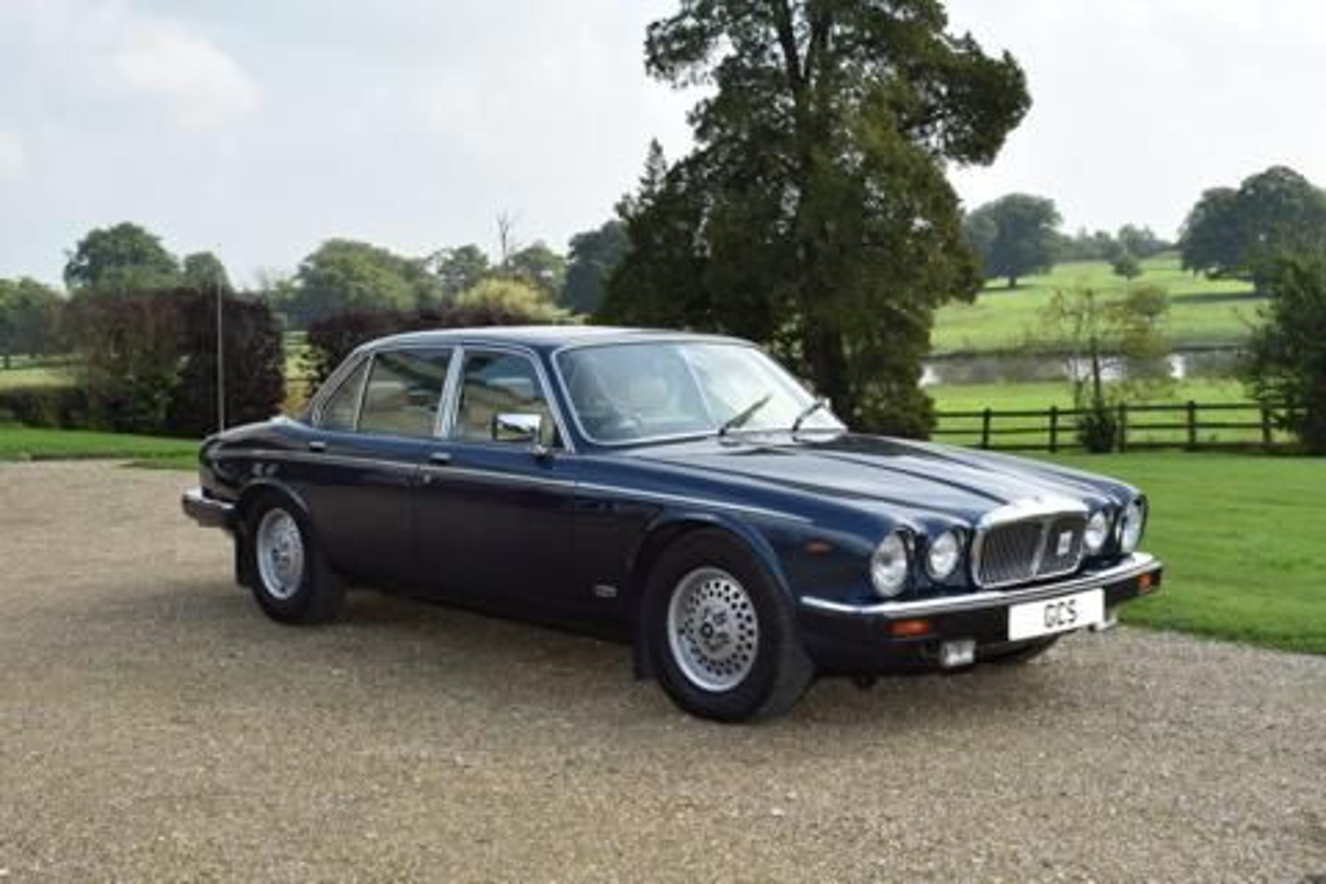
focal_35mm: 36
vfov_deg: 36.9
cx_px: 663
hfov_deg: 53.1
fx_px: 1326
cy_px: 442
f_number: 8
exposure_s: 1/200
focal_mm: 24
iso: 100
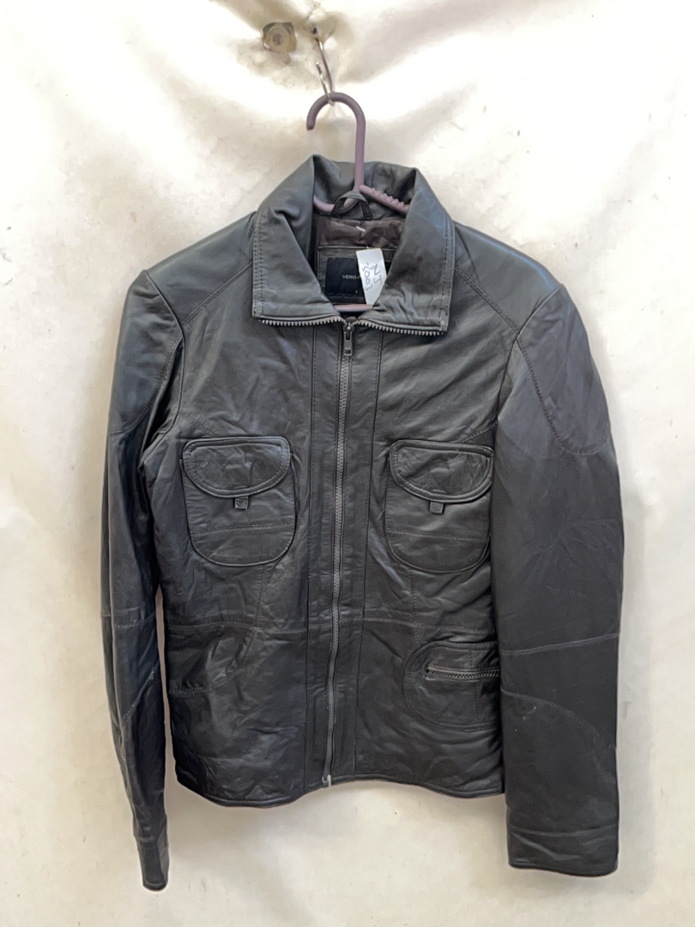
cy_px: 464
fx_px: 723
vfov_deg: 65.3
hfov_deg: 51.4
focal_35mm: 27
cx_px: 348
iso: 100
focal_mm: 5.1
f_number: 1.6
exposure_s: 1/60
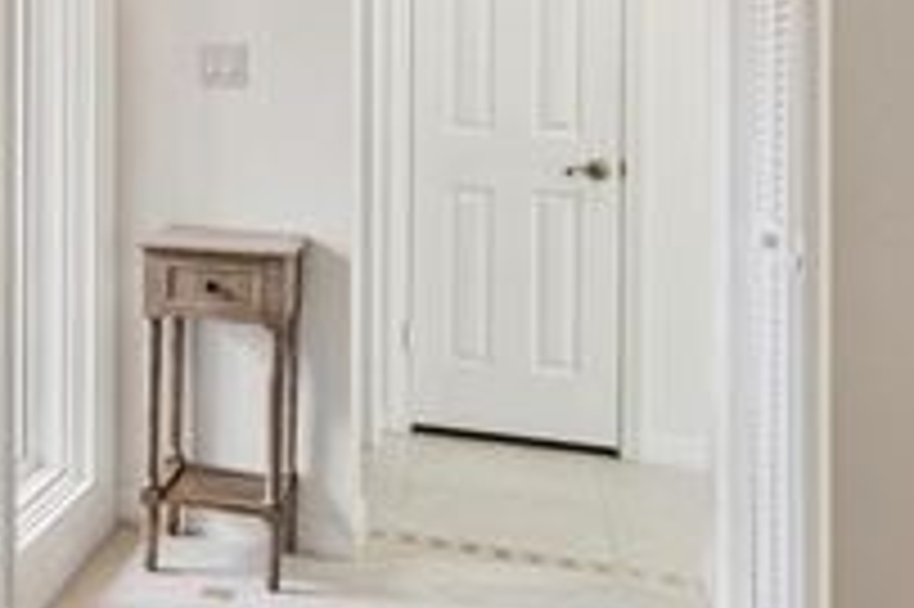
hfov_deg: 31.2
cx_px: -223
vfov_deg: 25.3
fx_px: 1319
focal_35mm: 52
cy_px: 79
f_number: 9
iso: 400
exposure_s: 1/30
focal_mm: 10
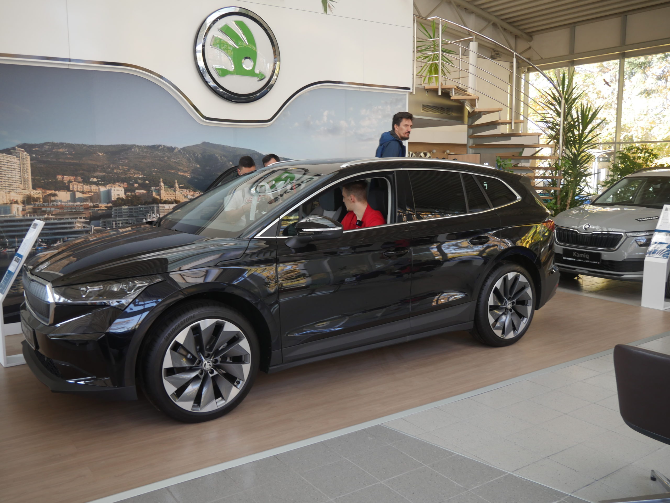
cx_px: 335
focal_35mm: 30
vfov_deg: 46.8
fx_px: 581
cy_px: 252
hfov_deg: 59.9
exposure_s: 1/60
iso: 320
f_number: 3.7
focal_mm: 15
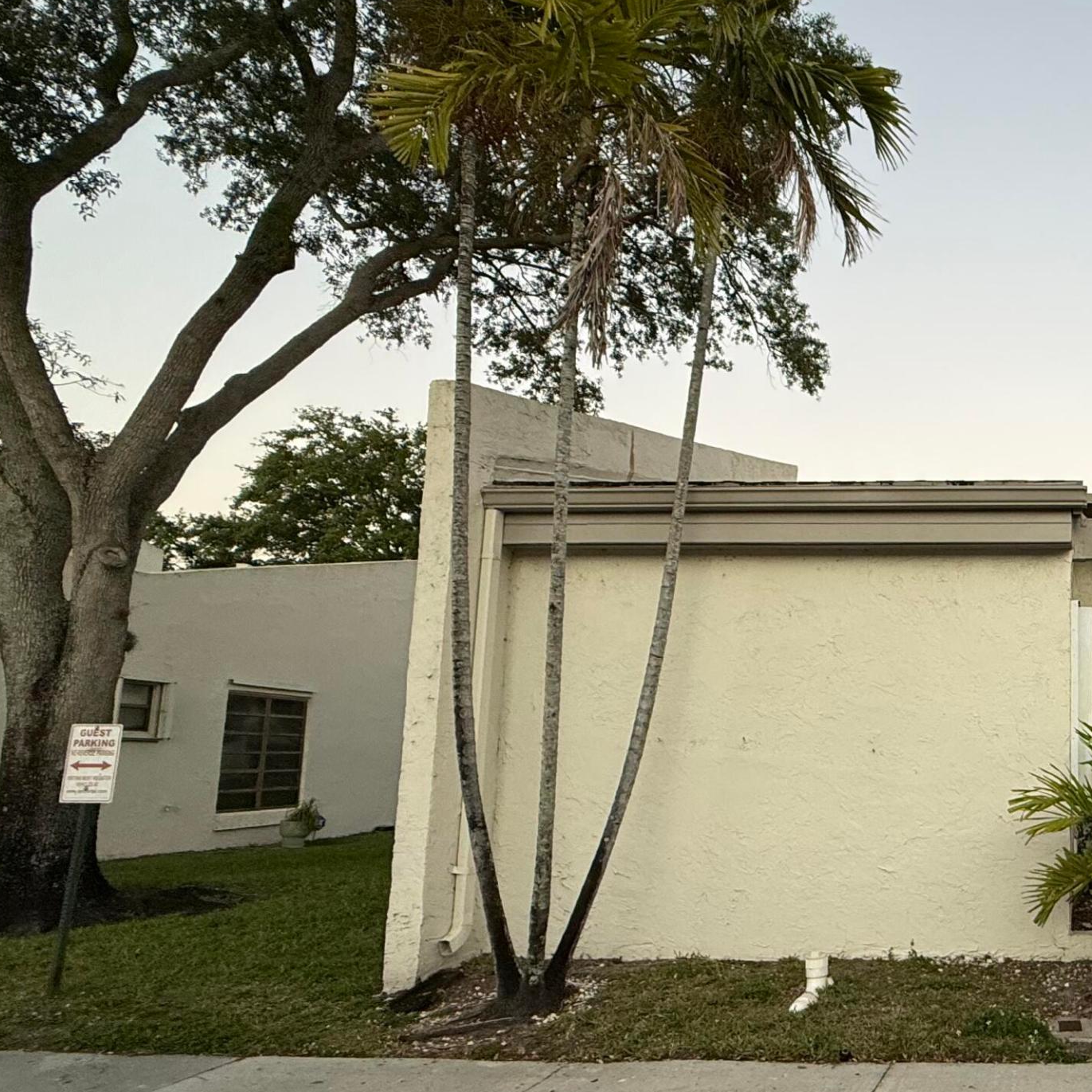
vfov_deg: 60.4
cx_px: 1074
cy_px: 658
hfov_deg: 50.3
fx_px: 928
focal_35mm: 26
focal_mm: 2.22
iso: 200
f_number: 2.2
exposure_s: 1/120
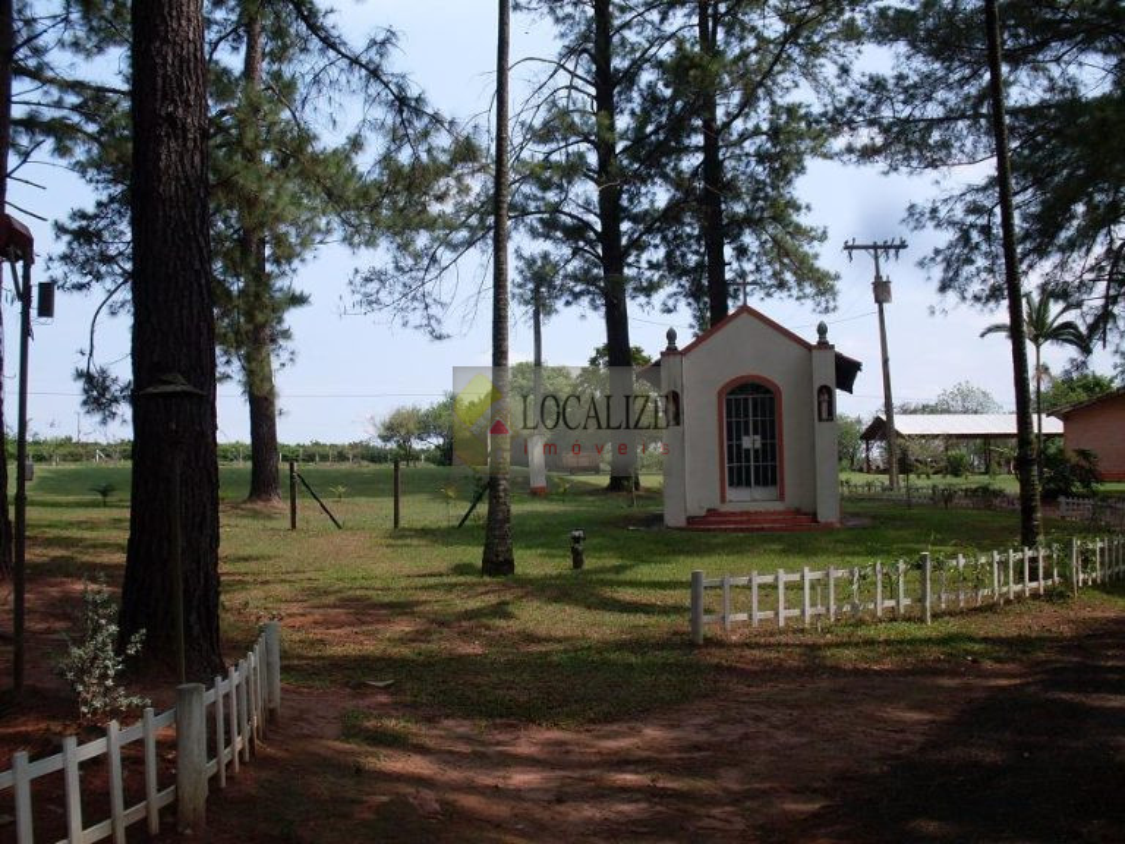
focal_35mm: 38
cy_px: 422
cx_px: 562
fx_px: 1235
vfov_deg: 37.7
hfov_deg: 49.0
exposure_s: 1/180
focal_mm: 6.3
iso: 80
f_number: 8.4
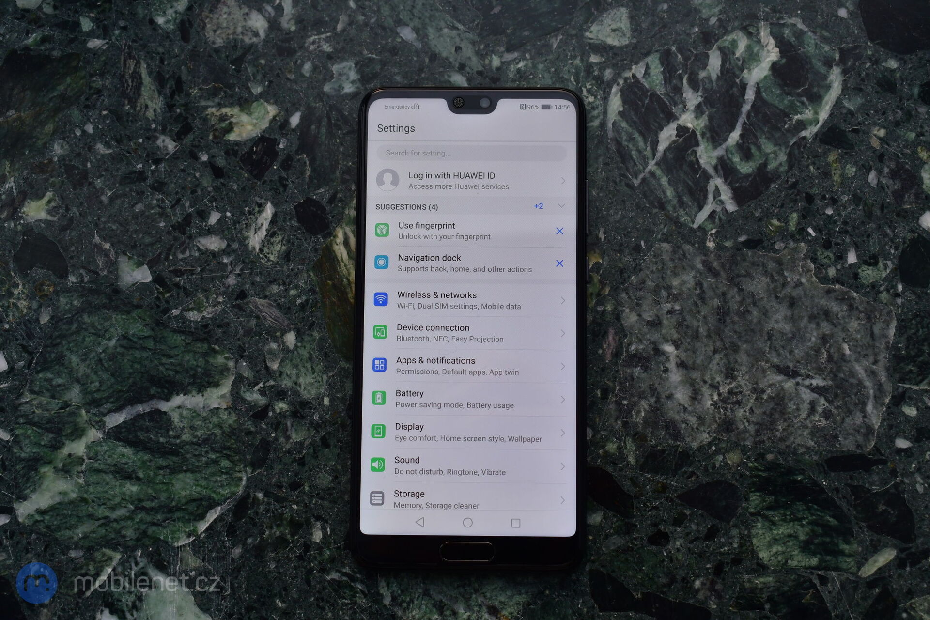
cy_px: 310
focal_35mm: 54
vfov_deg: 25.1
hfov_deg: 36.9
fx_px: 1395
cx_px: 465
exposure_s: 1/200
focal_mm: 36
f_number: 7.1
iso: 400
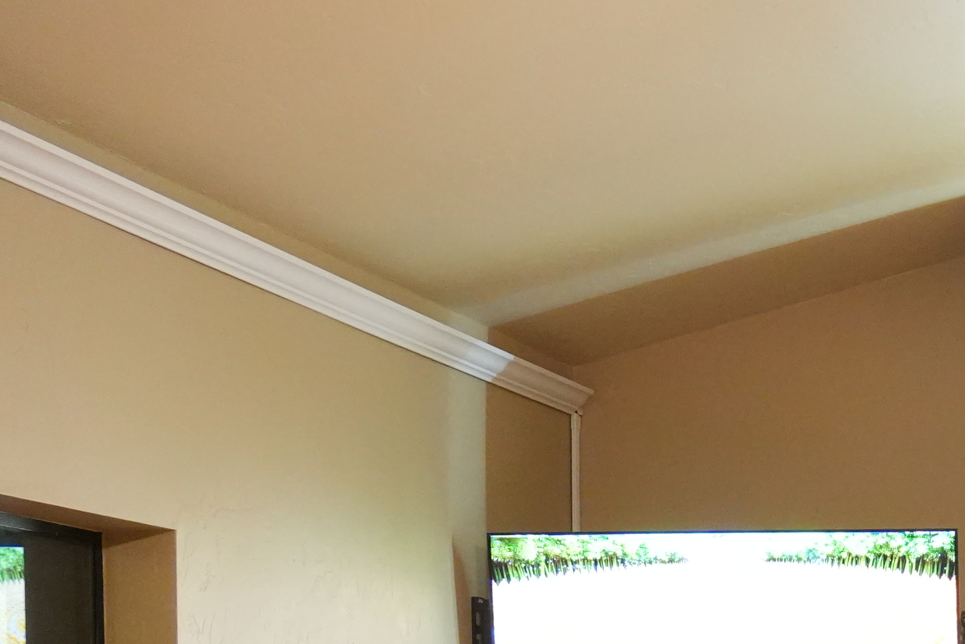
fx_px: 2215
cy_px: 864
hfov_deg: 21.1
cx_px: 1417
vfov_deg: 15.6
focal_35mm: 83
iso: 3200
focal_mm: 17
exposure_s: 1/30
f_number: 2.8
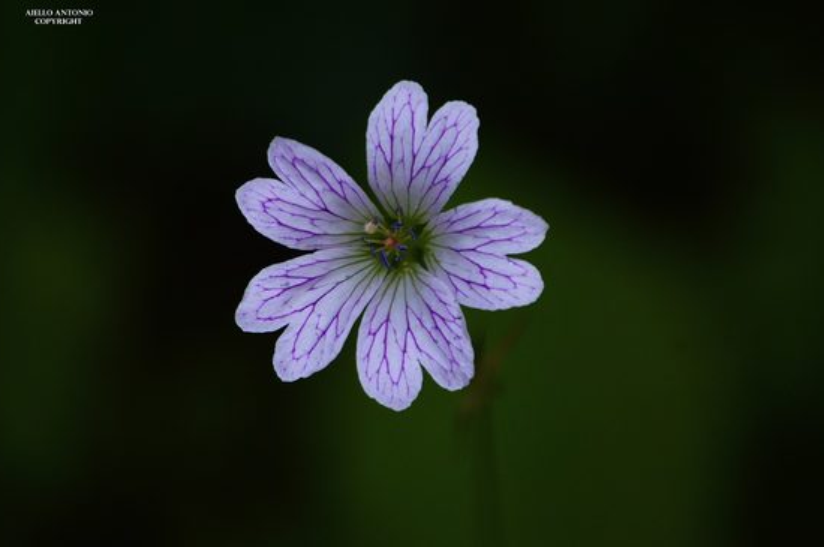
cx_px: 406
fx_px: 11222
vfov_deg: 2.8
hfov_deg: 4.2
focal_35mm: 491
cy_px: 250
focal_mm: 300
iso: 400
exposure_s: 1/125
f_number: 5.6
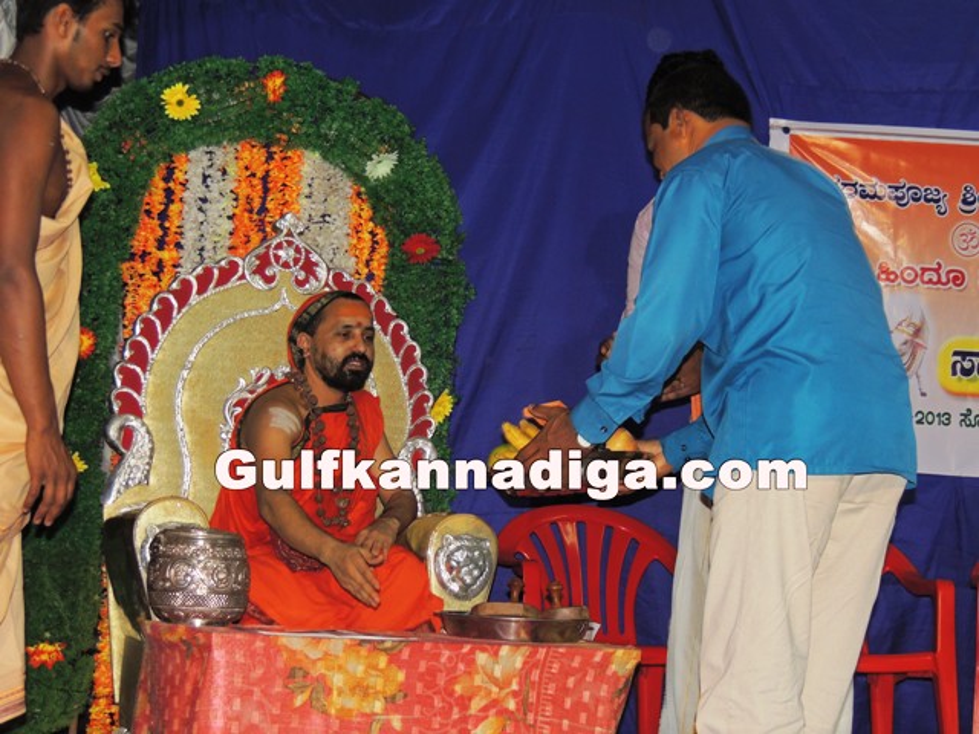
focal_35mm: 60
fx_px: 1697
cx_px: 490
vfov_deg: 24.4
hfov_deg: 32.2
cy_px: 367
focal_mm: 10.7
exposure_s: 1/50
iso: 200
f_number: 3.7
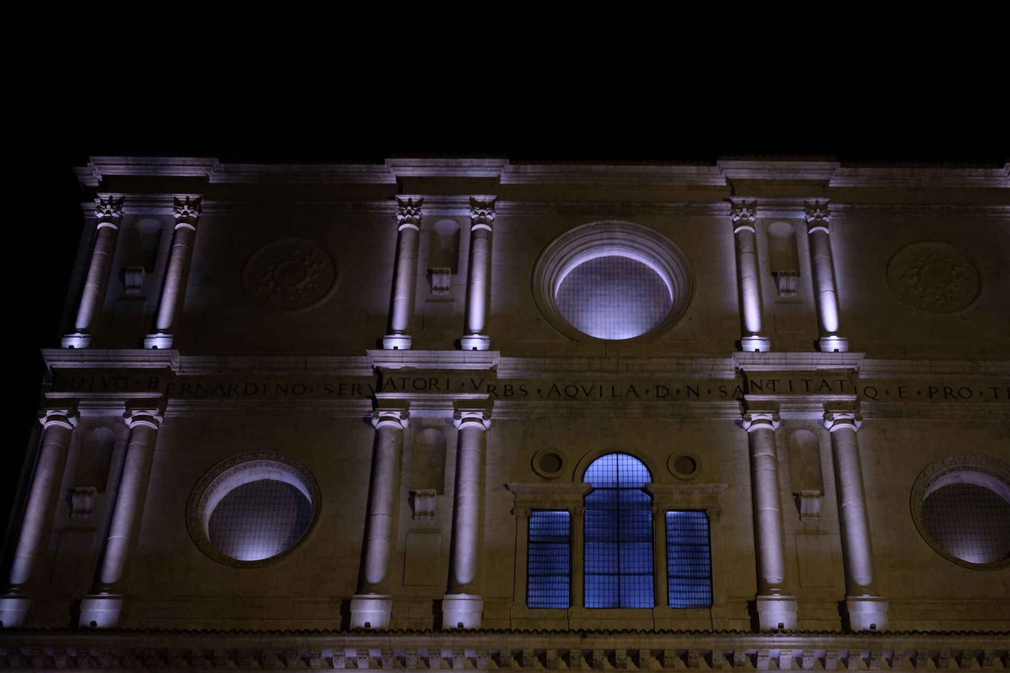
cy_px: 338
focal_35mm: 52
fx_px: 1459
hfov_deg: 38.0
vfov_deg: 26.0
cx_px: 604
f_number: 2.8
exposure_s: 1/60
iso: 800
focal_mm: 27
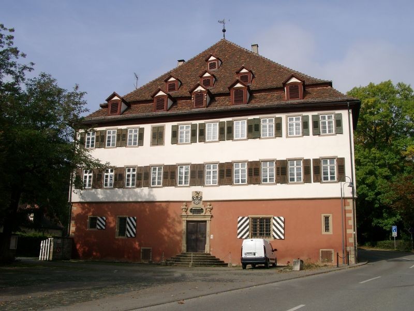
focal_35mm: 34
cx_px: 207
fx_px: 407
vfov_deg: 41.8
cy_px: 156
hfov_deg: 54.0
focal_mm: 7.13
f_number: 5.6
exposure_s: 1/557
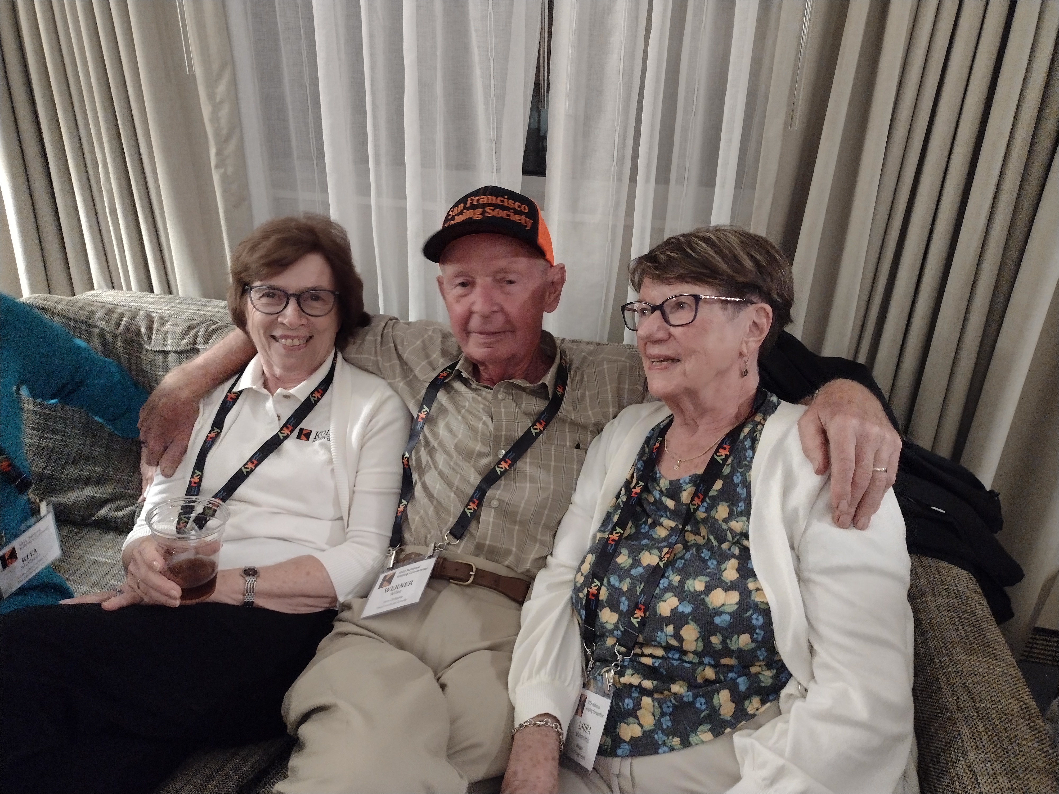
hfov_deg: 65.3
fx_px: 826
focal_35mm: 27
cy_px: 397
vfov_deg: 51.4
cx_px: 530
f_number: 1.7
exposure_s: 1/24
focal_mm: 4.71
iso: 1125
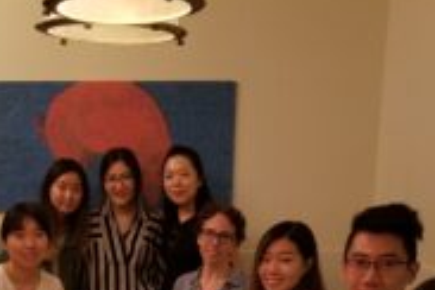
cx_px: 115
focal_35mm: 63
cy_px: 364
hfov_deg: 31.4
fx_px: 761
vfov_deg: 20.0
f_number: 1.7
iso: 400
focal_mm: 4.25
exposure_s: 1/10
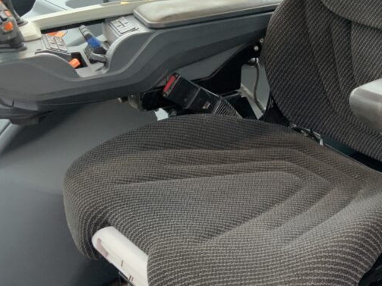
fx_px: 651
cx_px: 321
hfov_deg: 31.6
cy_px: 140
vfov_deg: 24.8
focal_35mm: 59
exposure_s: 1/60
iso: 200
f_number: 1.8
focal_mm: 3
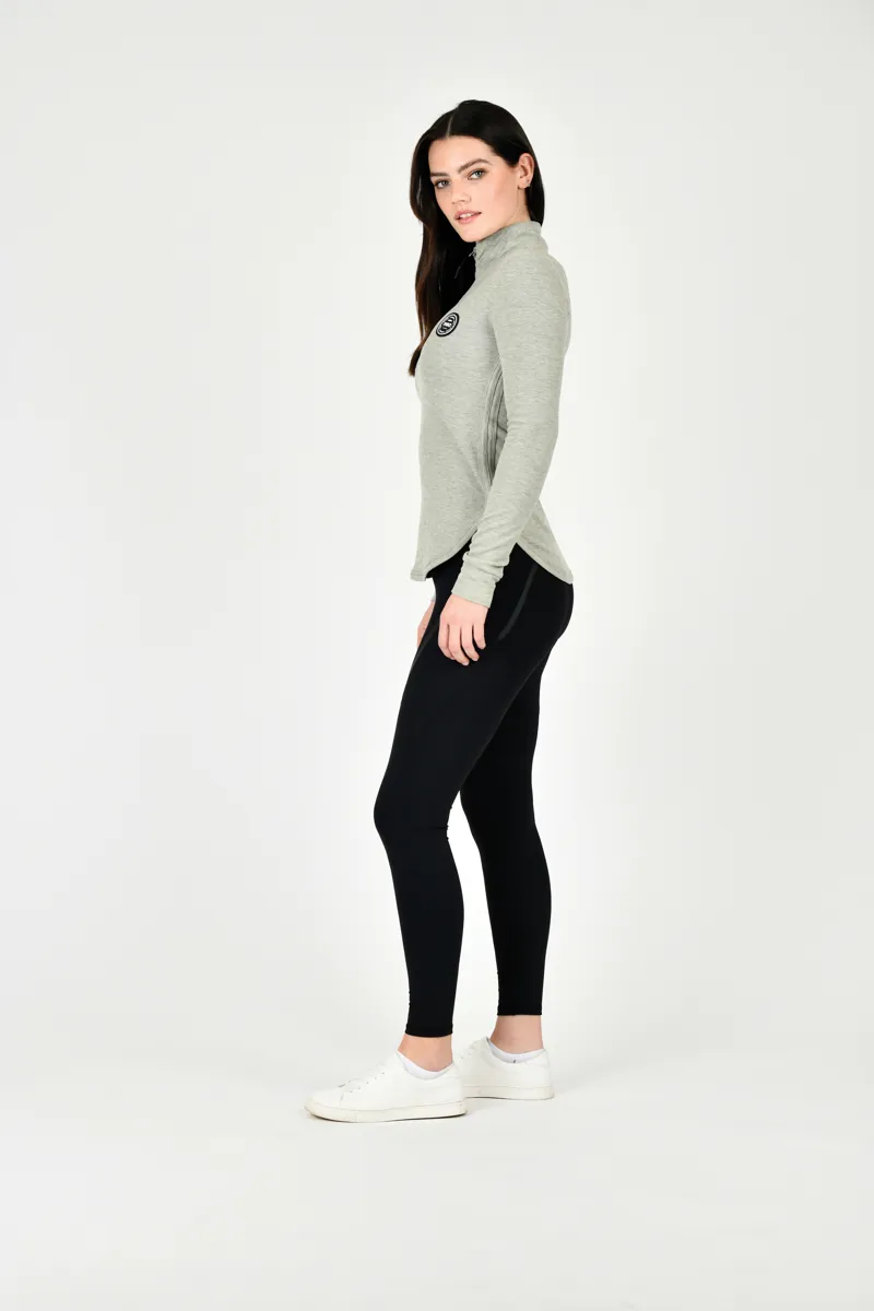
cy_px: 656
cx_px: 437
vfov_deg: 28.8
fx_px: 2549
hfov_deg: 19.5
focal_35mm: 70
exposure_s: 1/200
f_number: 5.6
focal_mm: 70
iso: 200
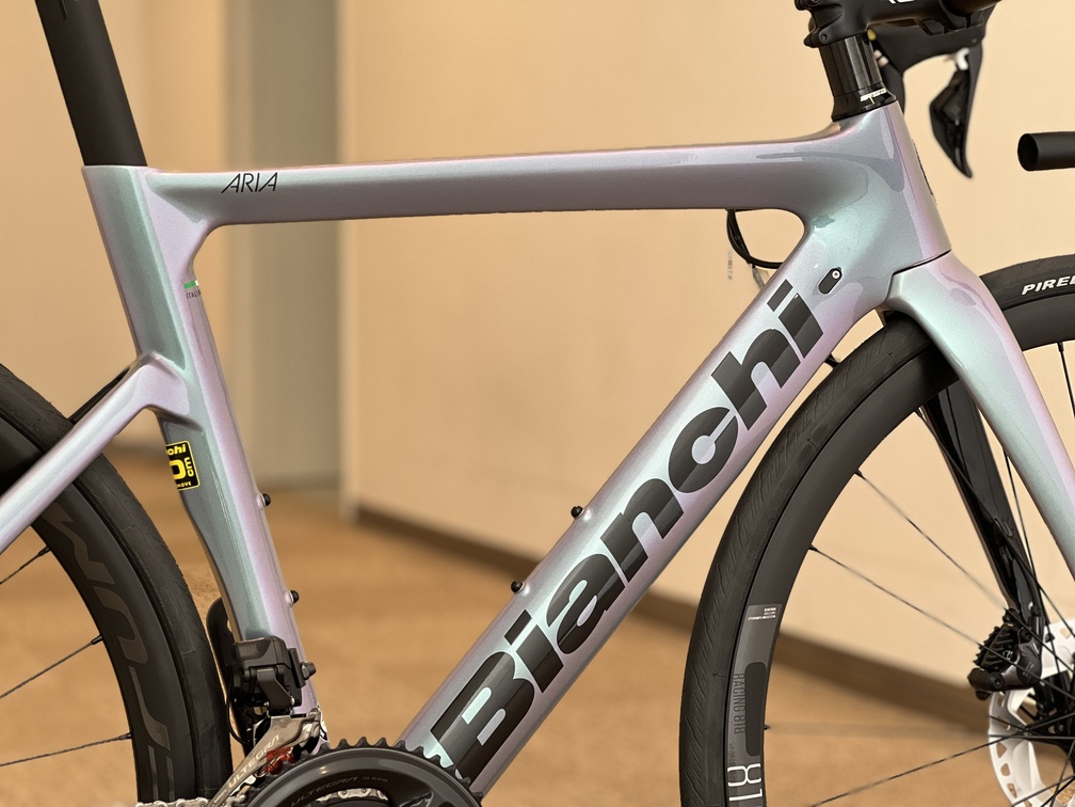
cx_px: 538
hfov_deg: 25.3
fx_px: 2391
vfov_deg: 19.1
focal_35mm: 77
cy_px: 404
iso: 200
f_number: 2.8
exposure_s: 1/121
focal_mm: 9
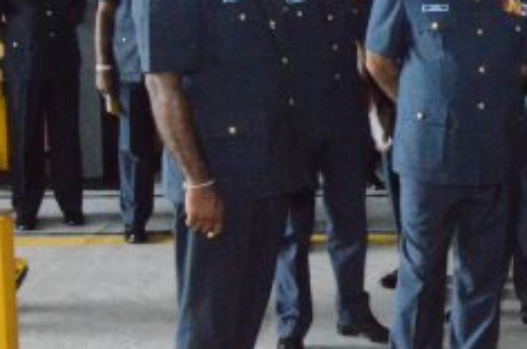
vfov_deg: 16.1
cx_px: 554
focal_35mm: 84
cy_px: 89
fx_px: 1226
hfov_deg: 23.1
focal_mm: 22
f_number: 16
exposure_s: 1/200
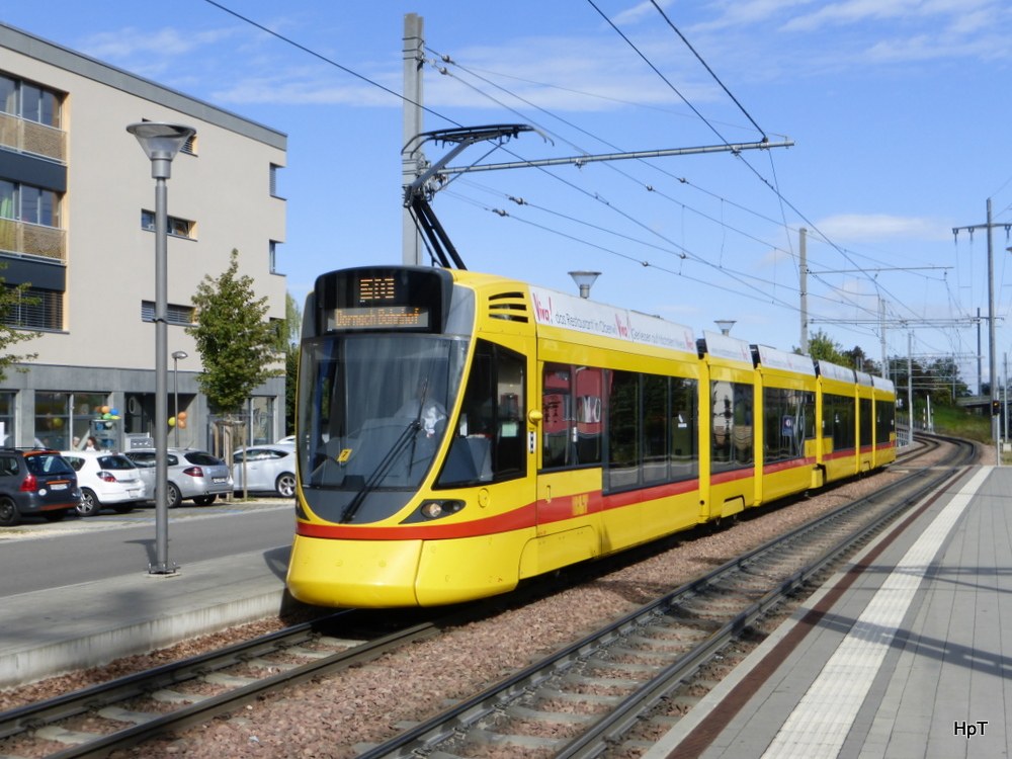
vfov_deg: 33.6
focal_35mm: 43
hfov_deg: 43.9
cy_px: 380
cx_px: 506
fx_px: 1257
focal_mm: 7.4
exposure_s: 1/1000
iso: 100
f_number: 3.9
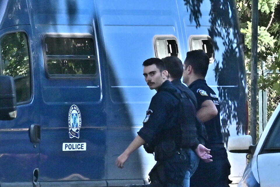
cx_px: 140
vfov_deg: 6.9
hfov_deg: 10.3
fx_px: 1555
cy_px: 94
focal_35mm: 200
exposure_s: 1/640
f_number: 11
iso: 800
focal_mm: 200
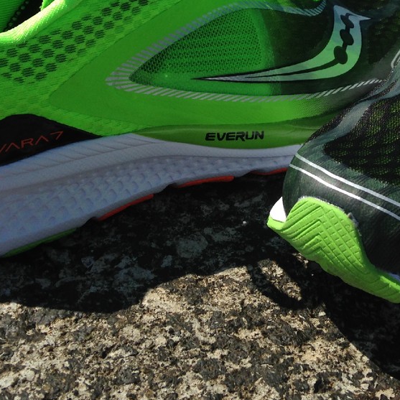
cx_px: 282
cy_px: 68
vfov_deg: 25.2
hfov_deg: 25.5
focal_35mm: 67
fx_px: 876
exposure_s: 1/2463
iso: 50
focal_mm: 4.12
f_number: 2.4
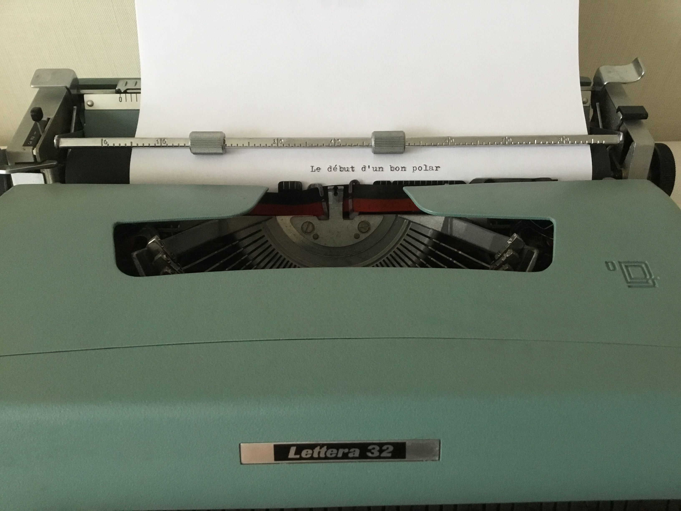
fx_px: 610
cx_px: 340
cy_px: 256
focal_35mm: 31
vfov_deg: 45.4
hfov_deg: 58.4
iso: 160
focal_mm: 3.3
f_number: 2.4
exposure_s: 1/33
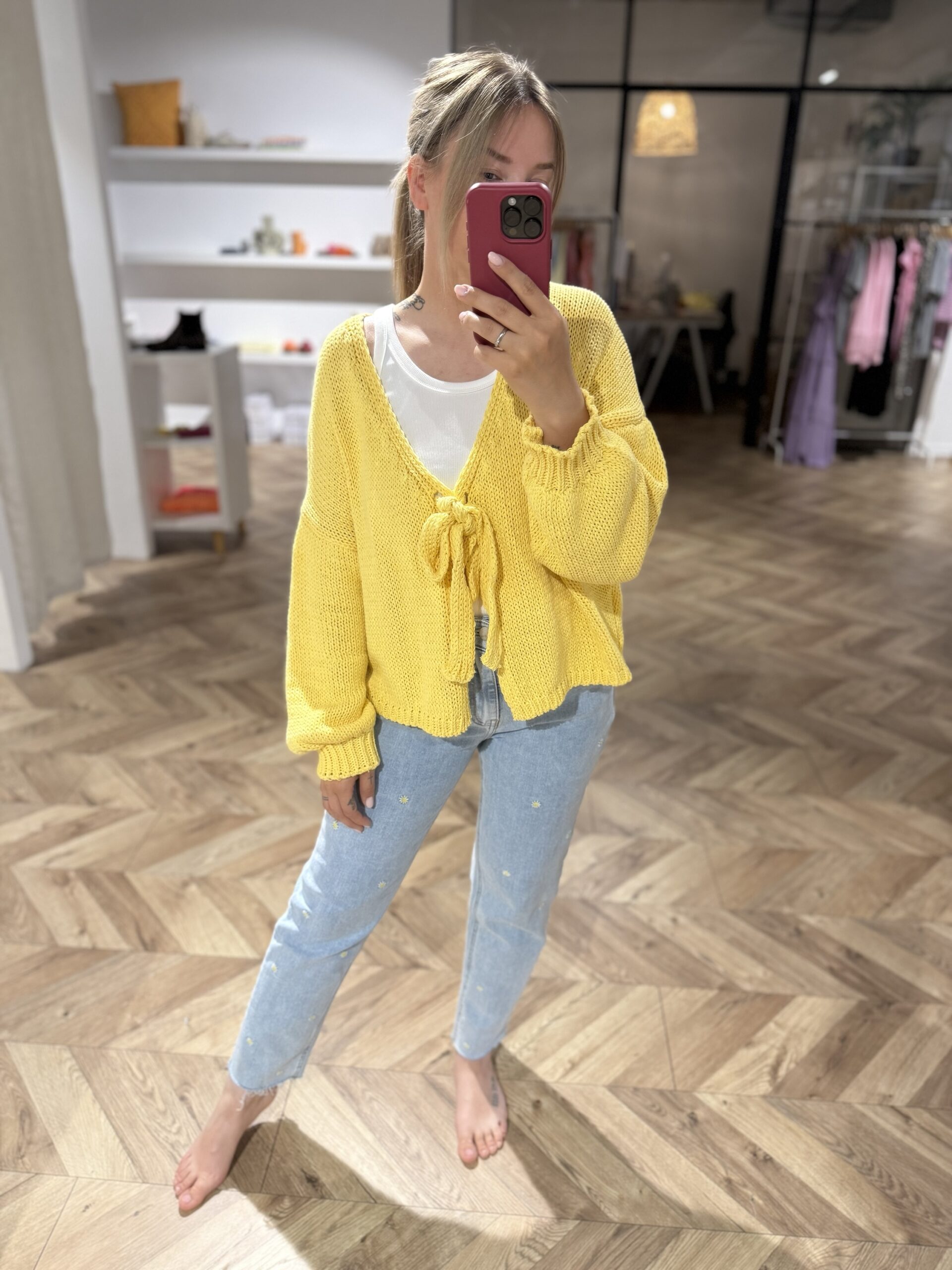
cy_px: 635
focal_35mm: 24
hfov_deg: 56.8
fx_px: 880
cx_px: 476
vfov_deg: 71.6
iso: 200
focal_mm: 6.76
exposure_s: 1/100
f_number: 1.78
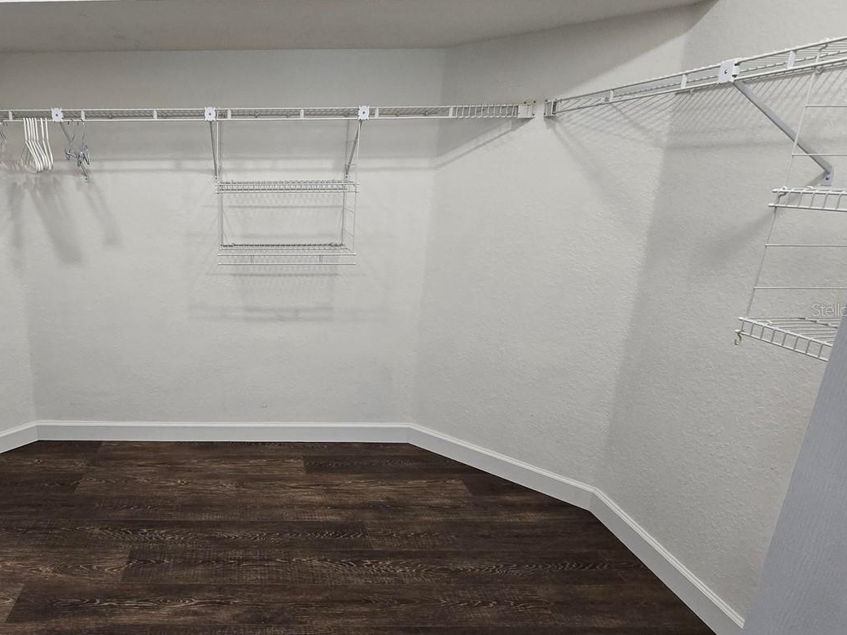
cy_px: 309
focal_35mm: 20
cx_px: 237
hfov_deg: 77.1
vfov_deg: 66.0
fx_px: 489
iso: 250
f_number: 2.2
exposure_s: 1/60
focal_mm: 2.2
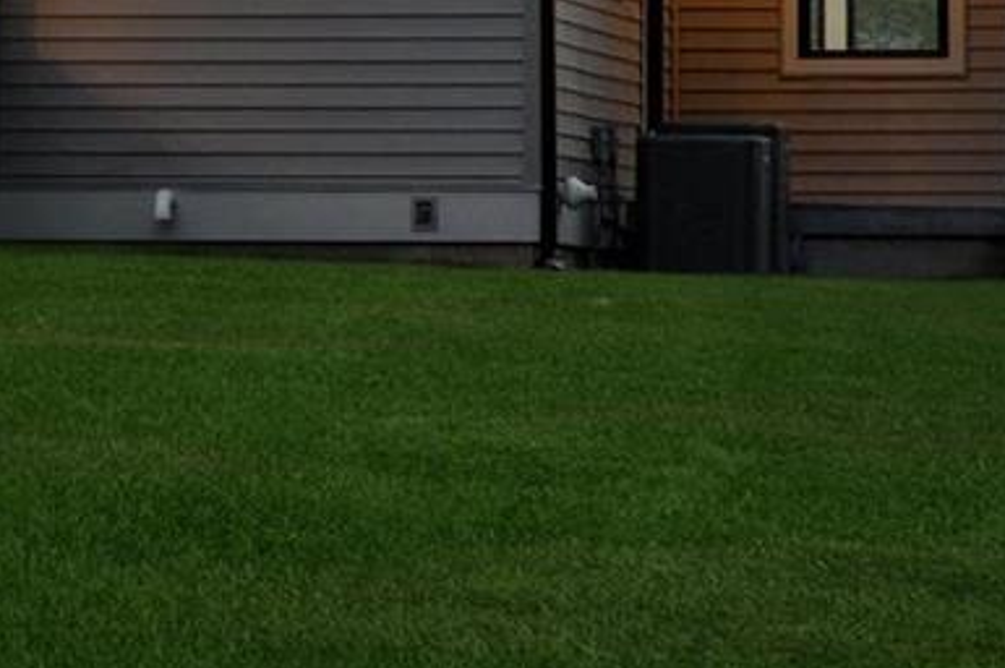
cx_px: -488
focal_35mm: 293
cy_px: -138
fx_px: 8175
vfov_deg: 4.7
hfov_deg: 6.9
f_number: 6.3
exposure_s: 1/15
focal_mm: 47
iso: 400
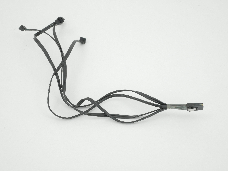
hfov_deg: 32.2
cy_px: 86
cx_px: 114
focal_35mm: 60
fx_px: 395
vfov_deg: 24.4
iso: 1600
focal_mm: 30
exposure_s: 1/200
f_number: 7.1
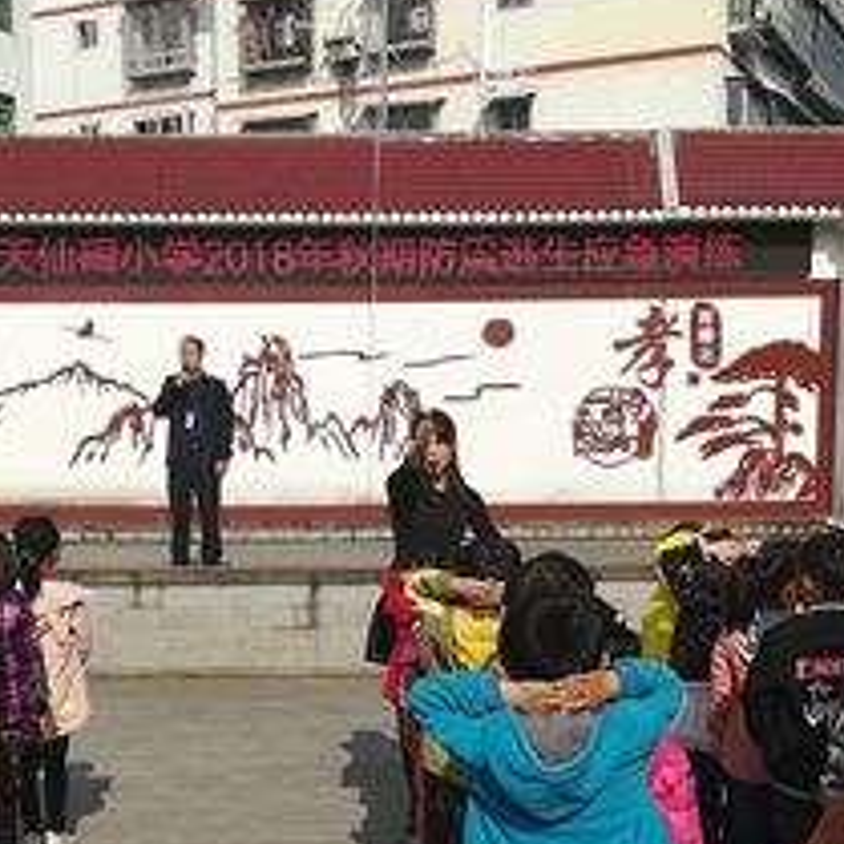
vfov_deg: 30.6
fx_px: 1517
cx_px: 420
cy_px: 632
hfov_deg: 31.1
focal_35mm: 55
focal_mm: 3.83
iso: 50
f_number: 2.2
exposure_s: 1/1292
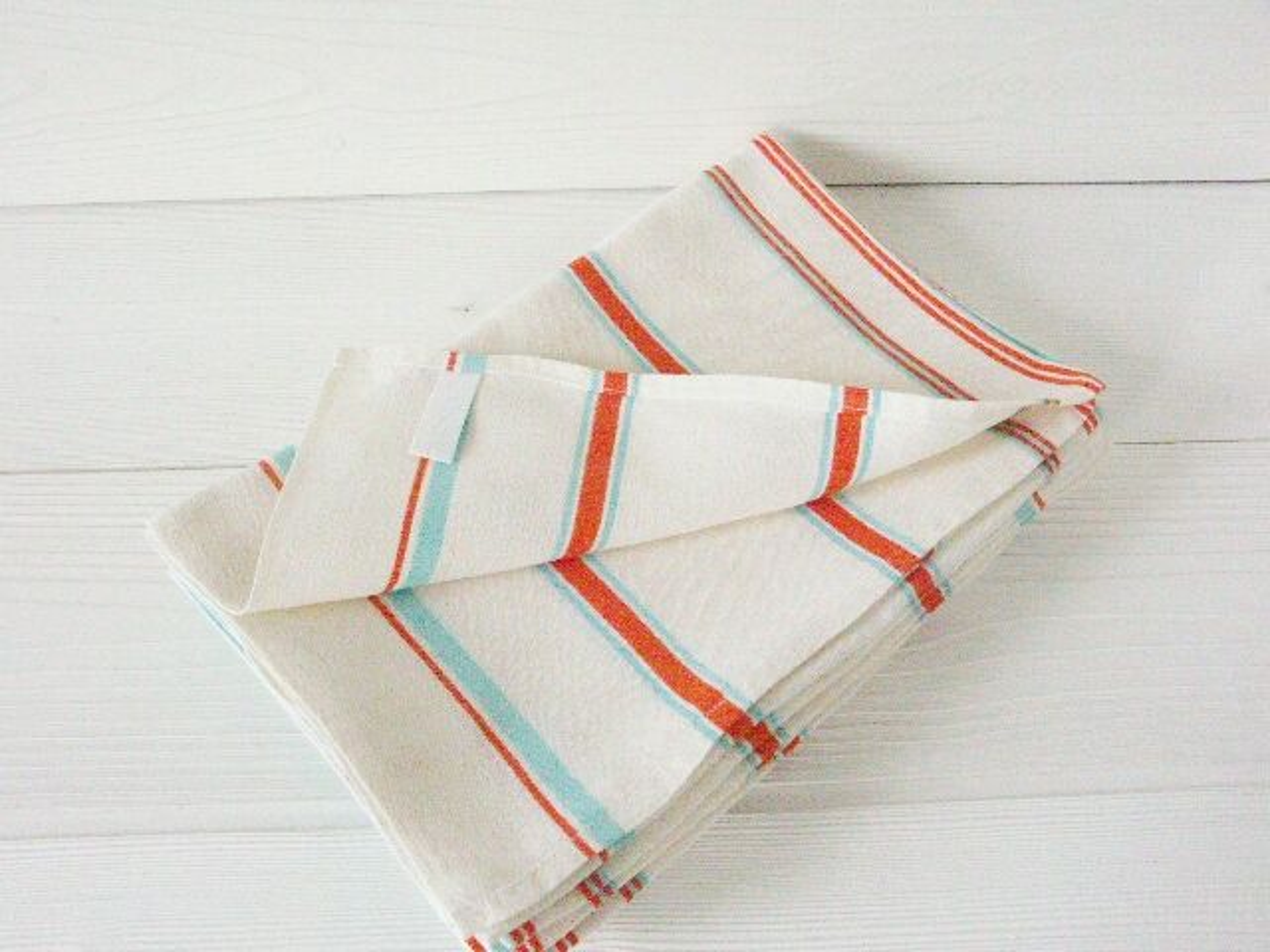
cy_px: 476
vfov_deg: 44.2
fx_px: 1174
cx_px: 635
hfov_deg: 56.8
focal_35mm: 32
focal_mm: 8.38
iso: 400
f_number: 6.3
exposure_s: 1/320
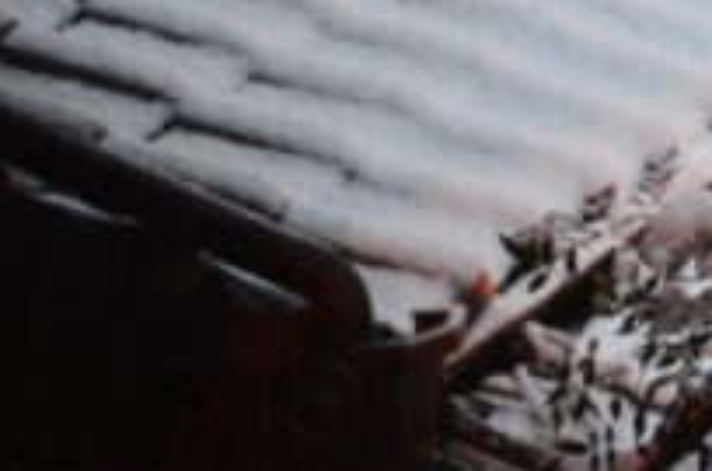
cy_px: -473
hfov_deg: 6.3
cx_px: 1560
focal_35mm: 317
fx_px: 6255
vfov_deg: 4.3
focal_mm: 42
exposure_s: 1/8
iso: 800
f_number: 5.3
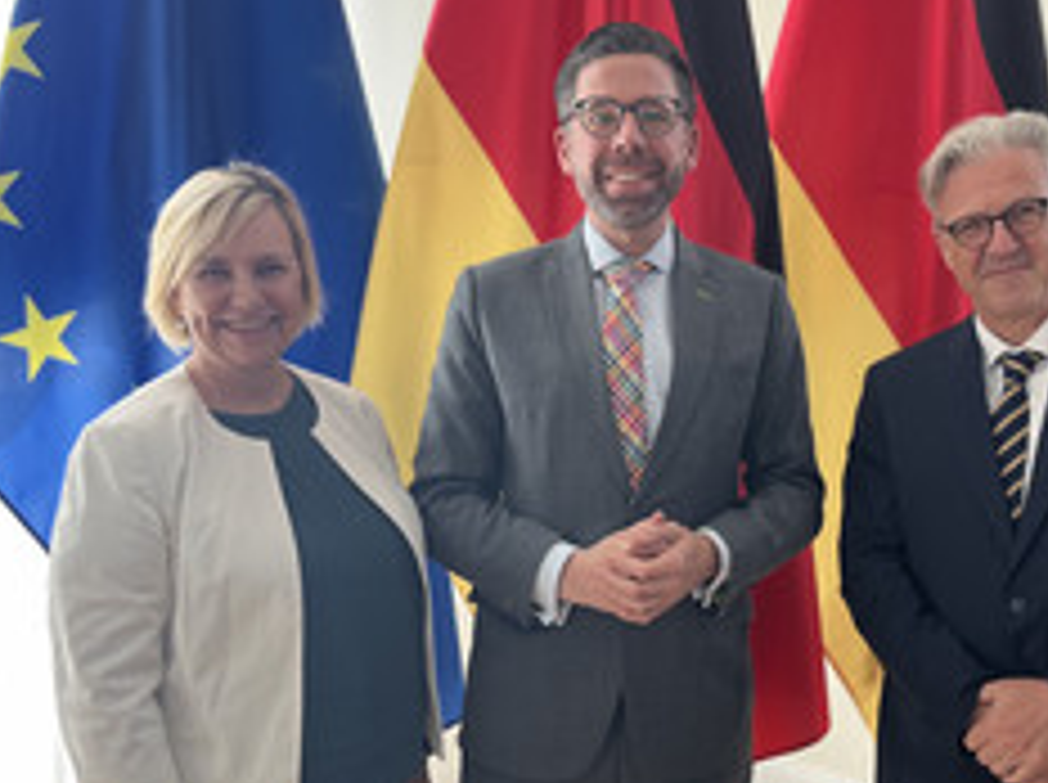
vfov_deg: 35.0
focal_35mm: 41
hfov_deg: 45.4
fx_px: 1239
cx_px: 659
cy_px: 461
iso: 64
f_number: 1.6
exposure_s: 1/122
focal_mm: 5.1
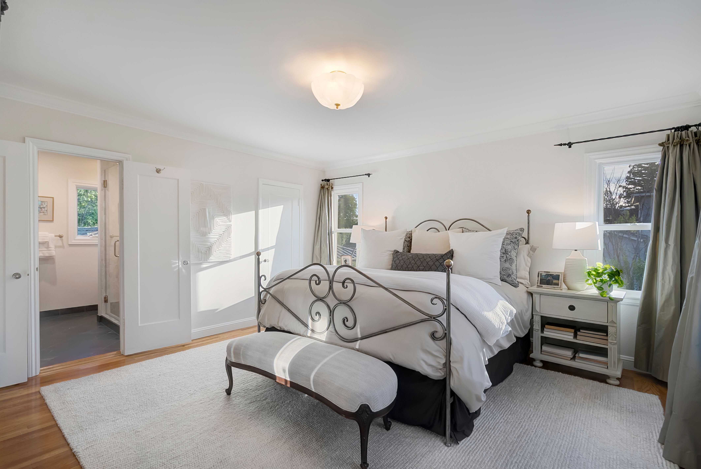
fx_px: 312
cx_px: 350
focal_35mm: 16
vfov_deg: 73.9
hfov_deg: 96.7
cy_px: 234
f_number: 8
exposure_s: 1/125
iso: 800
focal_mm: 16
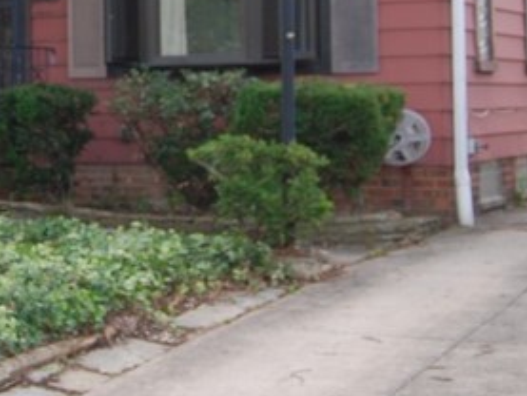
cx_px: -8
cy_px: 13
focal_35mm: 101
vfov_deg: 14.5
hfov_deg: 18.9
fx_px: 1538
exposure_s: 1/100
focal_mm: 20
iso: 200
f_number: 3.8
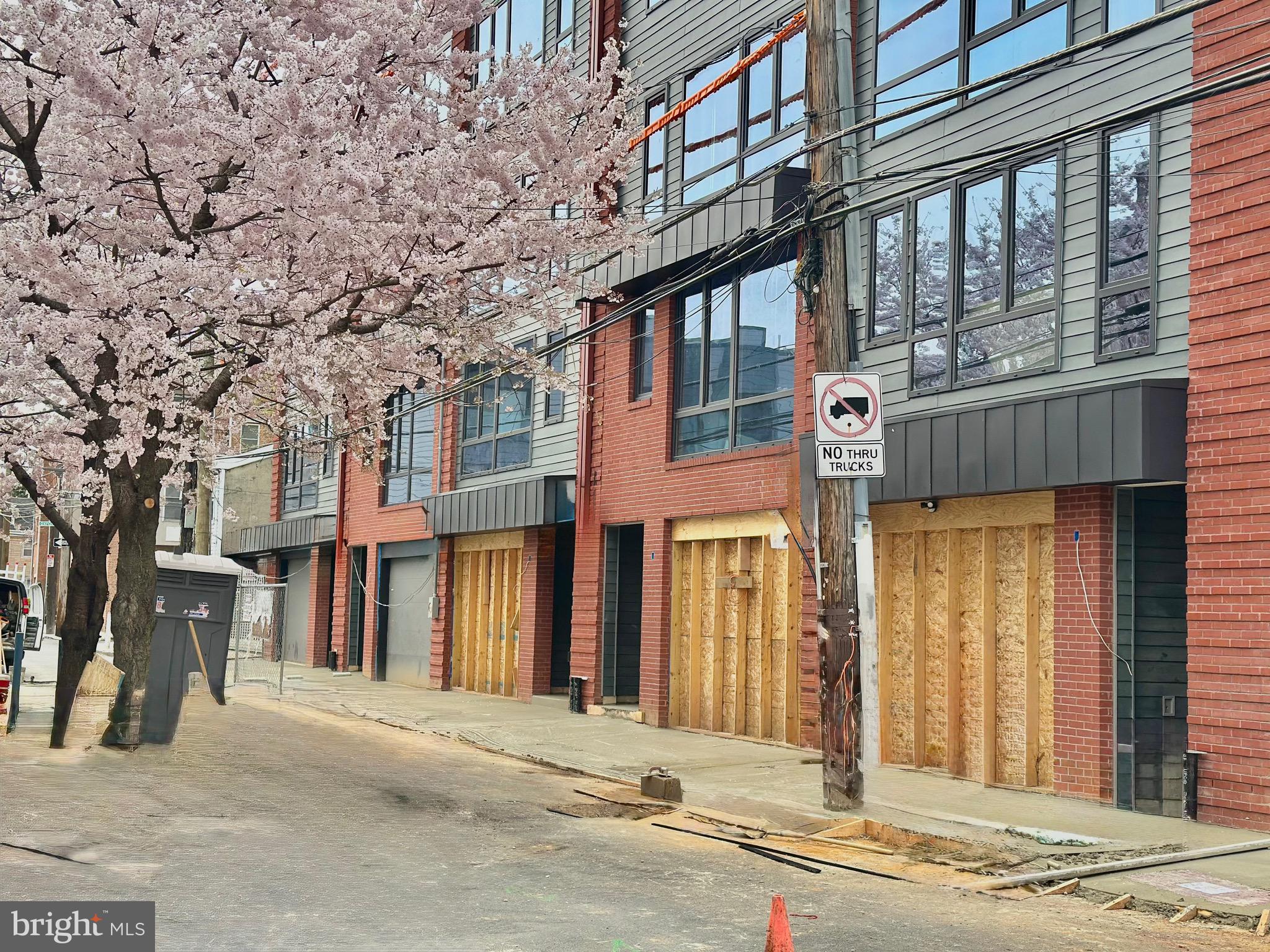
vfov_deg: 30.3
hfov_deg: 39.7
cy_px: 476
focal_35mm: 48
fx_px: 1761
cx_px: 635
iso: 80
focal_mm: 6.86
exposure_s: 1/1613
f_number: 1.78
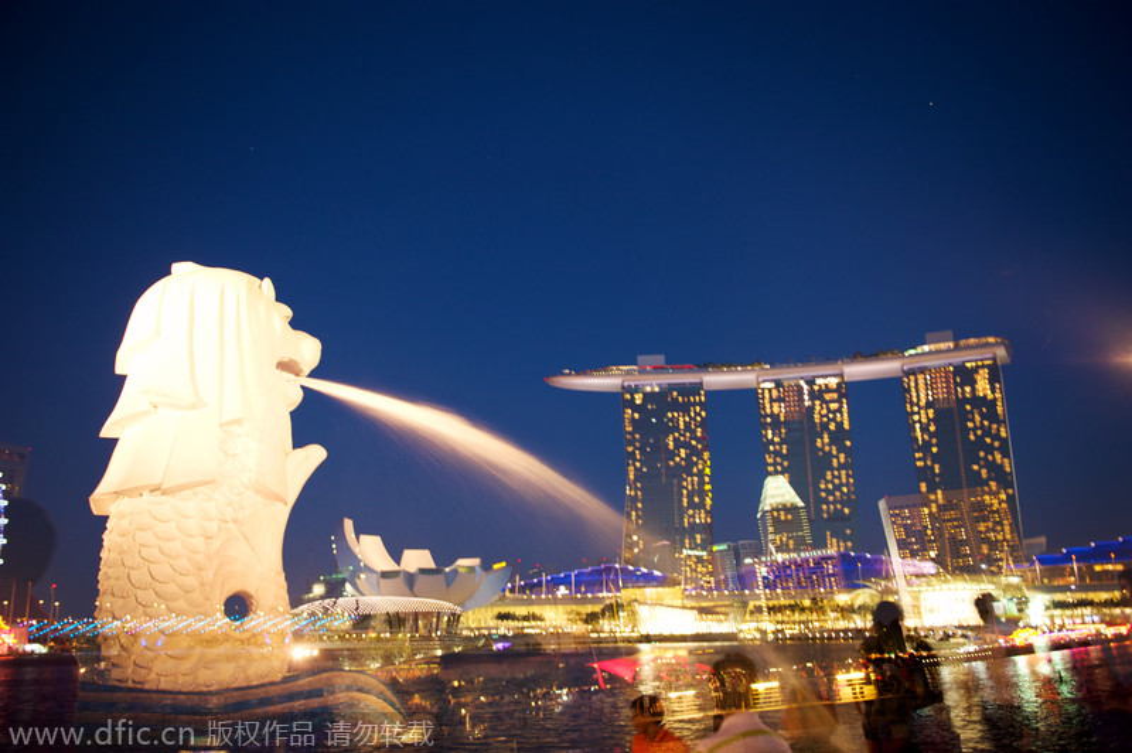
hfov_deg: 58.8
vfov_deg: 41.0
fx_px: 1005
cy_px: 376
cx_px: 566
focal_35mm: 32
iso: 800
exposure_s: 1/5
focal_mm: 32
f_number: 2.8
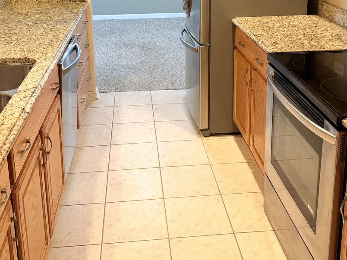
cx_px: 175
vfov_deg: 32.0
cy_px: 28
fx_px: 431
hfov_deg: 43.9
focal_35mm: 43
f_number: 1.78
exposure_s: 1/60
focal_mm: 6.76
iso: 200
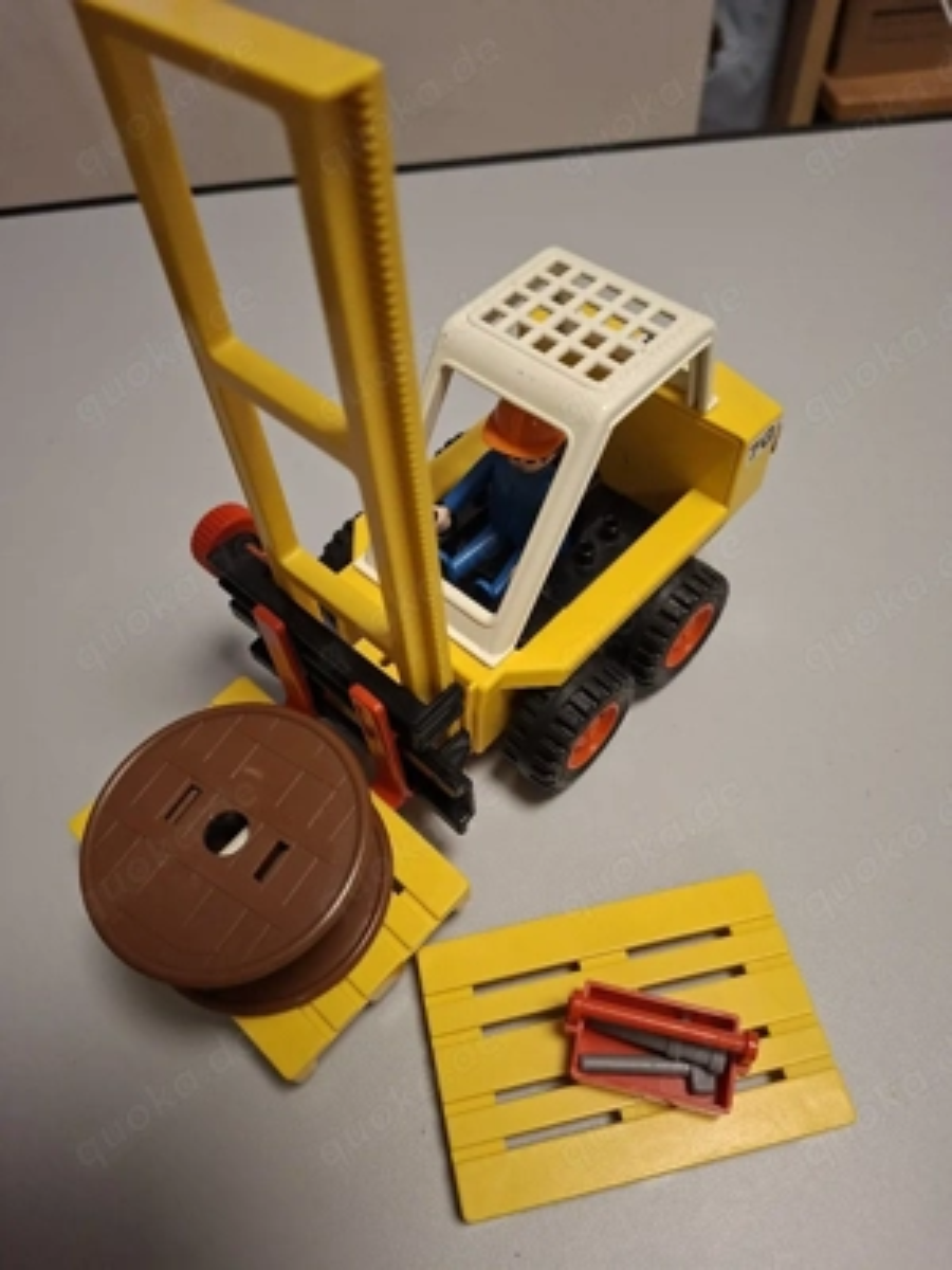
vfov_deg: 73.9
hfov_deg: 58.9
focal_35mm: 23
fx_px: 843
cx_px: 476
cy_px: 635
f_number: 1.8
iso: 320
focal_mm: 5.54
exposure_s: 1/50
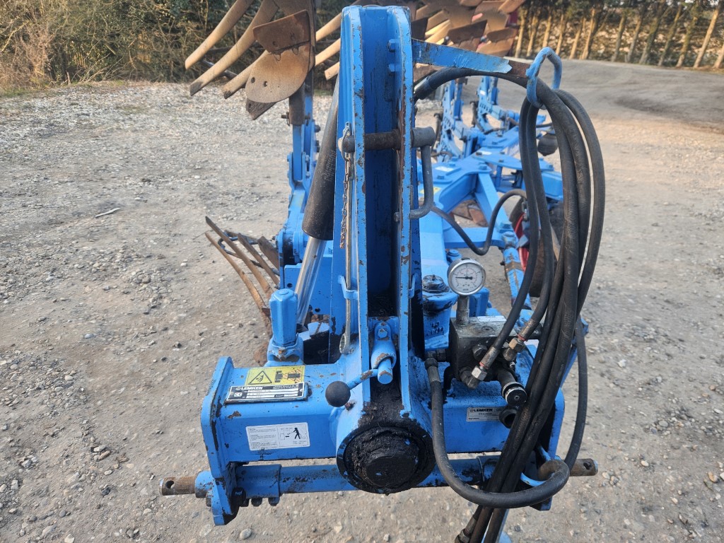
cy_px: 272
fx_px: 481
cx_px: 362
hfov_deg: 73.9
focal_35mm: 23
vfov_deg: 58.9
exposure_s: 1/180
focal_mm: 5.4
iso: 125
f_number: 1.8
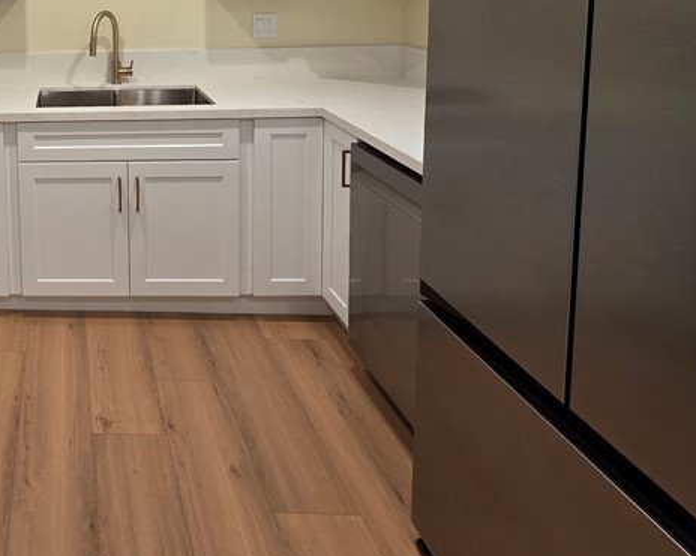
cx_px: 38
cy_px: 24
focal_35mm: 28
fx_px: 577
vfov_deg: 45.1
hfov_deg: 52.5
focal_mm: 2.2
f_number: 1.9
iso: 160
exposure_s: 1/120
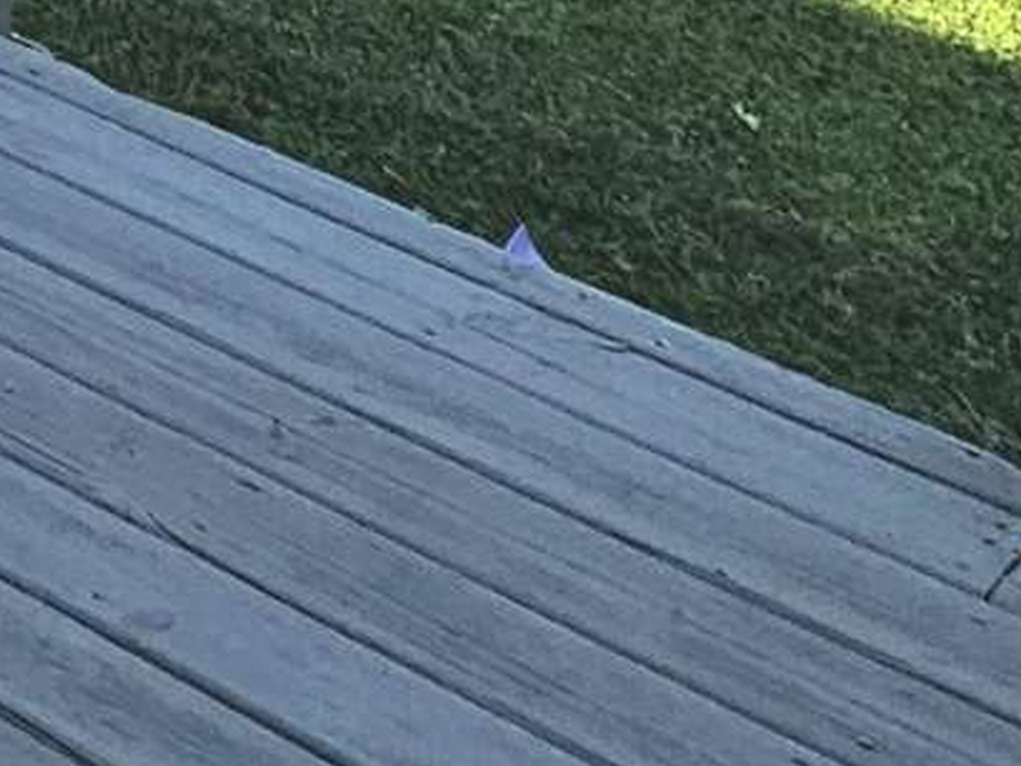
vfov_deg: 10.6
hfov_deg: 13.3
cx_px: -1592
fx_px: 2891
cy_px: -1509
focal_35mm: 98
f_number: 2.2
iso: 50
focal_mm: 2.2
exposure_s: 1/1667
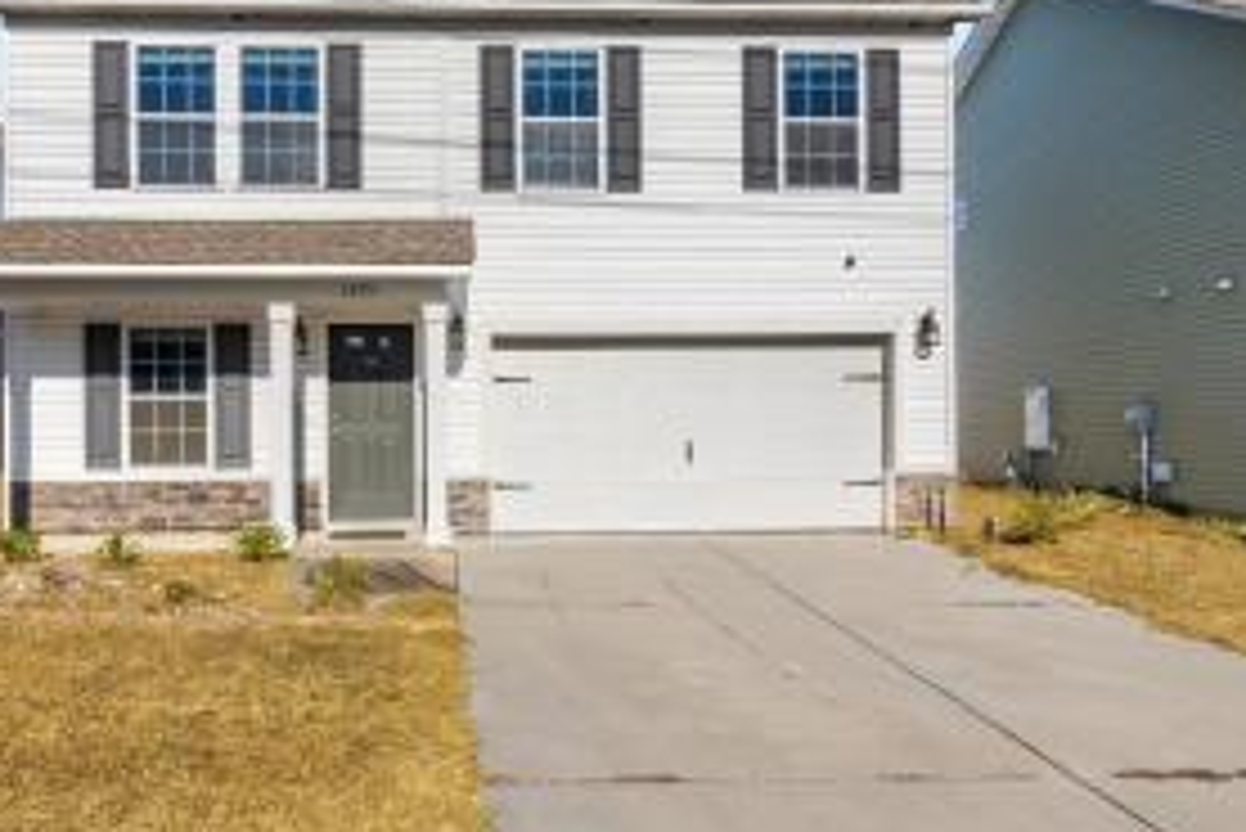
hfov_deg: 66.9
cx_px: 481
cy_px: 436
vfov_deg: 48.3
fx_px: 928
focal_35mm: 27
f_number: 6.3
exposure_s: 1/640
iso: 250
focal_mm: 11
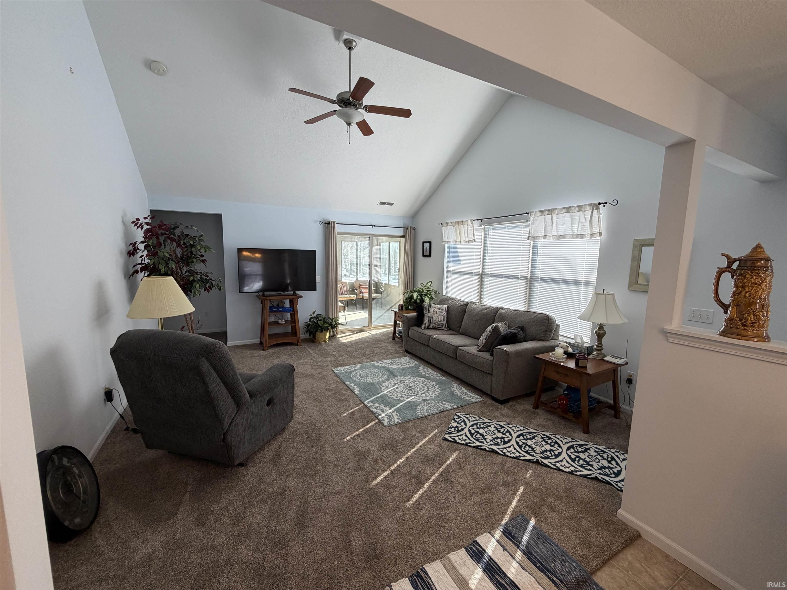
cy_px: 295
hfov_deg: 102.1
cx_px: 394
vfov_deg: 85.7
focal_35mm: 14
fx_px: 318
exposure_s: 1/120
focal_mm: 2.22
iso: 100
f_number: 2.2
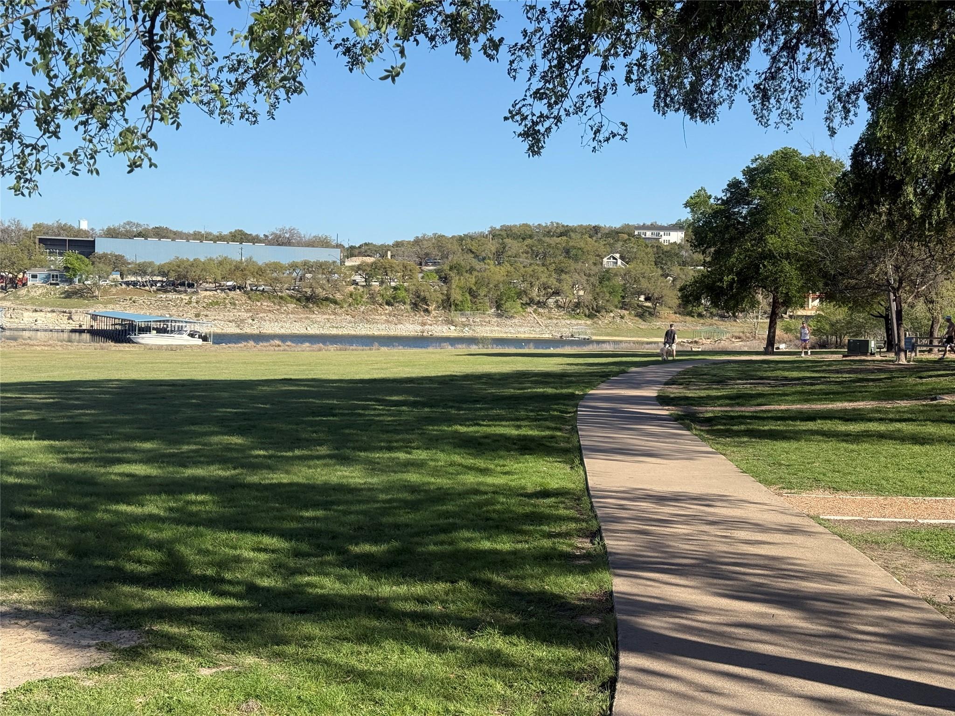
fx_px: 1324
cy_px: 358
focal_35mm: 48
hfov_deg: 39.7
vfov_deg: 30.3
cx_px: 478
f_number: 1.78
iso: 64
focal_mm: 6.76
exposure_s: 1/4098
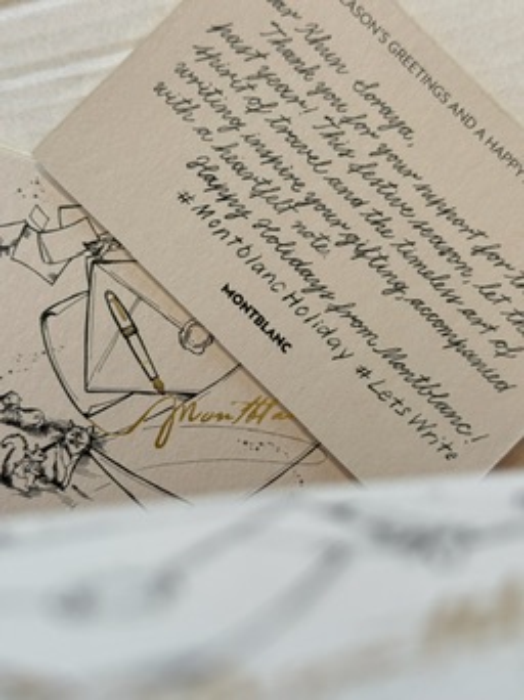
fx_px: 970
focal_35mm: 48
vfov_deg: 39.7
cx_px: 262
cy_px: 350
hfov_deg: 30.2
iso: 160
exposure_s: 1/134
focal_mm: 6.76
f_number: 1.78
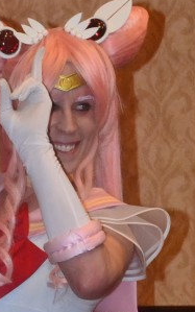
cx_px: 21
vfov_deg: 9.2
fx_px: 1904
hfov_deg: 5.9
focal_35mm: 224
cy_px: 403
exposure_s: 1/60
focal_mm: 38
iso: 3200
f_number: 7.1
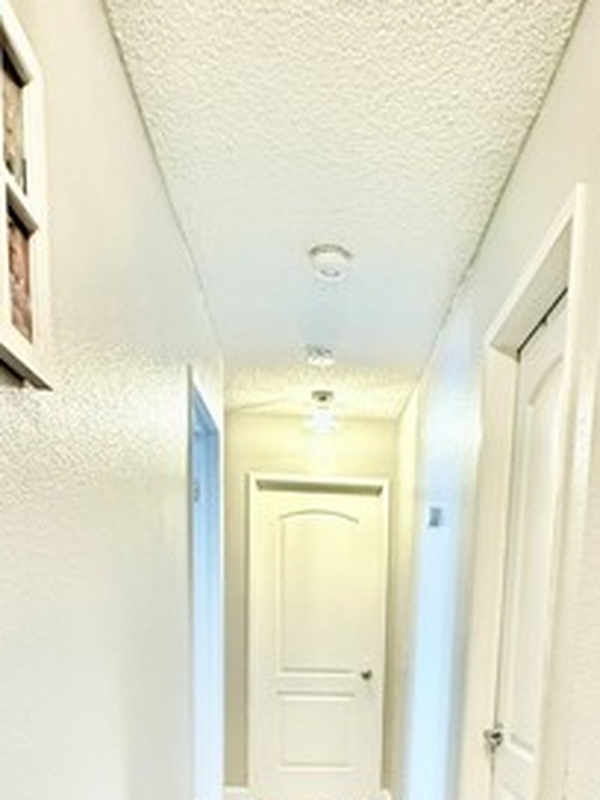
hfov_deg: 42.6
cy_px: 768
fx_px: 763
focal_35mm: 33
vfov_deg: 47.6
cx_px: 382
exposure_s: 1/60
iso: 1000
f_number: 2.2
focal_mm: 2.22
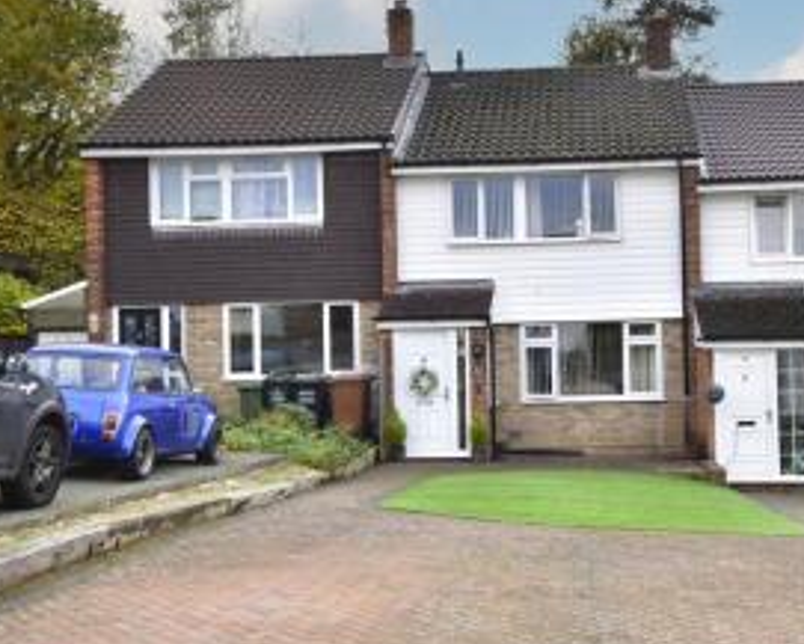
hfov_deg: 39.4
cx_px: 494
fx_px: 1115
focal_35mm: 47
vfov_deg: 32.2
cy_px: 295
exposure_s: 1/160
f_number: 8
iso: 640
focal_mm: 19
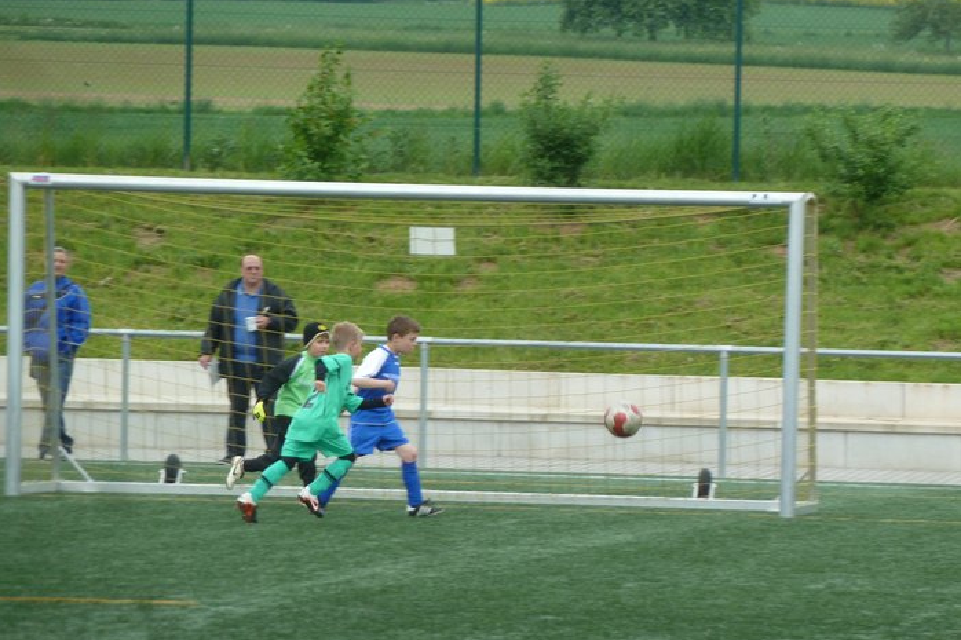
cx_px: 480
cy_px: 348
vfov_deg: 4.4
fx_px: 8353
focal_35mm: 313
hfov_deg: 6.6
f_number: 4.9
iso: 160
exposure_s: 1/250
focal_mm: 49.2
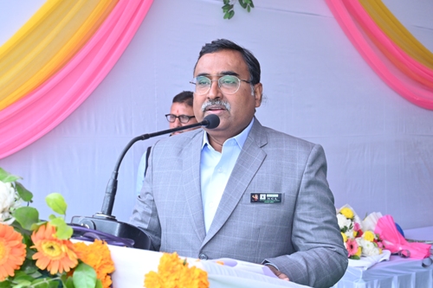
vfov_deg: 29.2
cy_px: 144
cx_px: 216
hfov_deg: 42.8
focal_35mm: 46
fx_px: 553
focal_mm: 46
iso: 2000
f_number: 8
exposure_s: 1/160
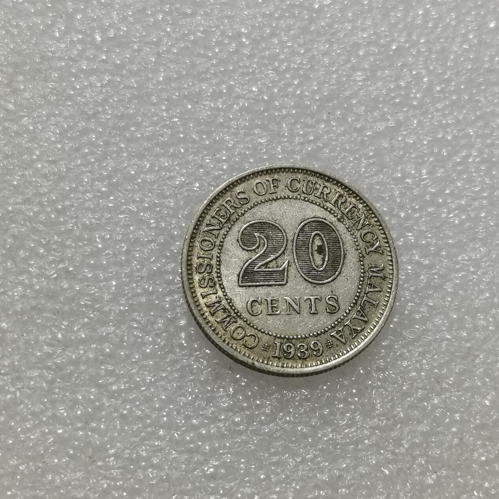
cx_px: 258
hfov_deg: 22.8
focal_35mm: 76
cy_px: 231
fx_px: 1239
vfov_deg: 22.8
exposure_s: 1/100
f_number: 1.8
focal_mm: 5.58
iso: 64
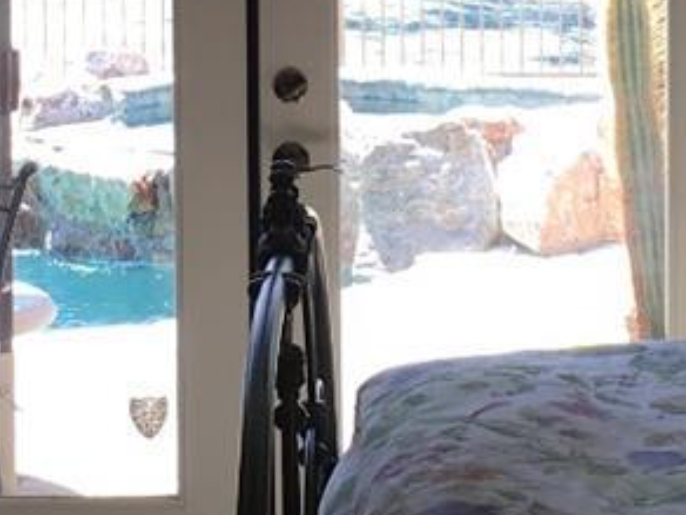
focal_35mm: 149
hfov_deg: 13.3
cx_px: 348
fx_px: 2953
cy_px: 85
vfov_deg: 9.9
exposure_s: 1/120
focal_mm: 4.15
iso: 25
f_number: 2.2
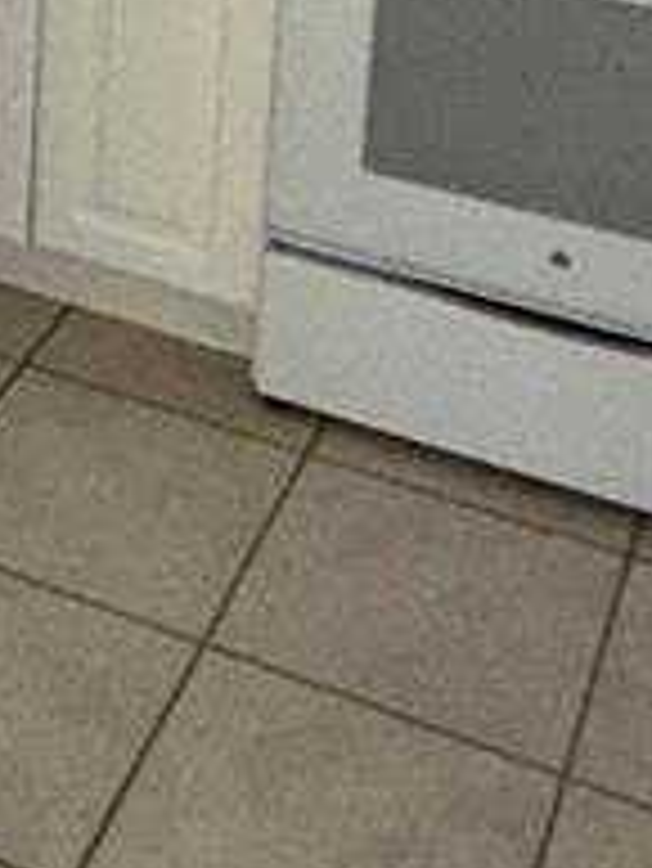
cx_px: -189
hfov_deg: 16.1
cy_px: -288
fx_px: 2182
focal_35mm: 87
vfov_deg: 20.4
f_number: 2.2
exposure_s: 1/60
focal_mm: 2.22
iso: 250
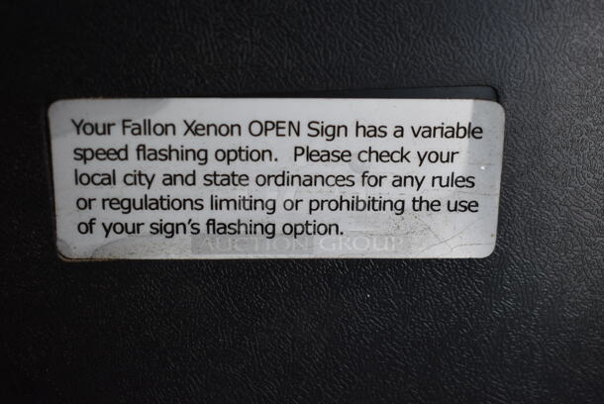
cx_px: 302
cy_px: 202
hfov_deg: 38.8
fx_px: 856
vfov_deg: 26.5
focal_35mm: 51
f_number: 4.5
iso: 320
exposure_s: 1/50
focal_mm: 34
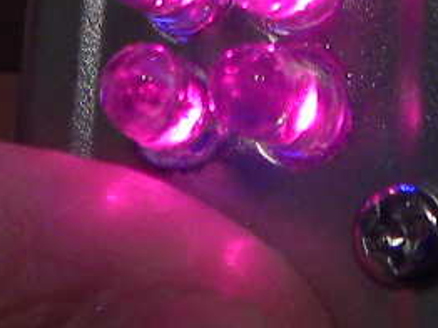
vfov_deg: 8.8
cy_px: -340
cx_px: 267
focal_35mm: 159
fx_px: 2010
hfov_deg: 12.4
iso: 100
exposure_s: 1/30
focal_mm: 4.6
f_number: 2.8
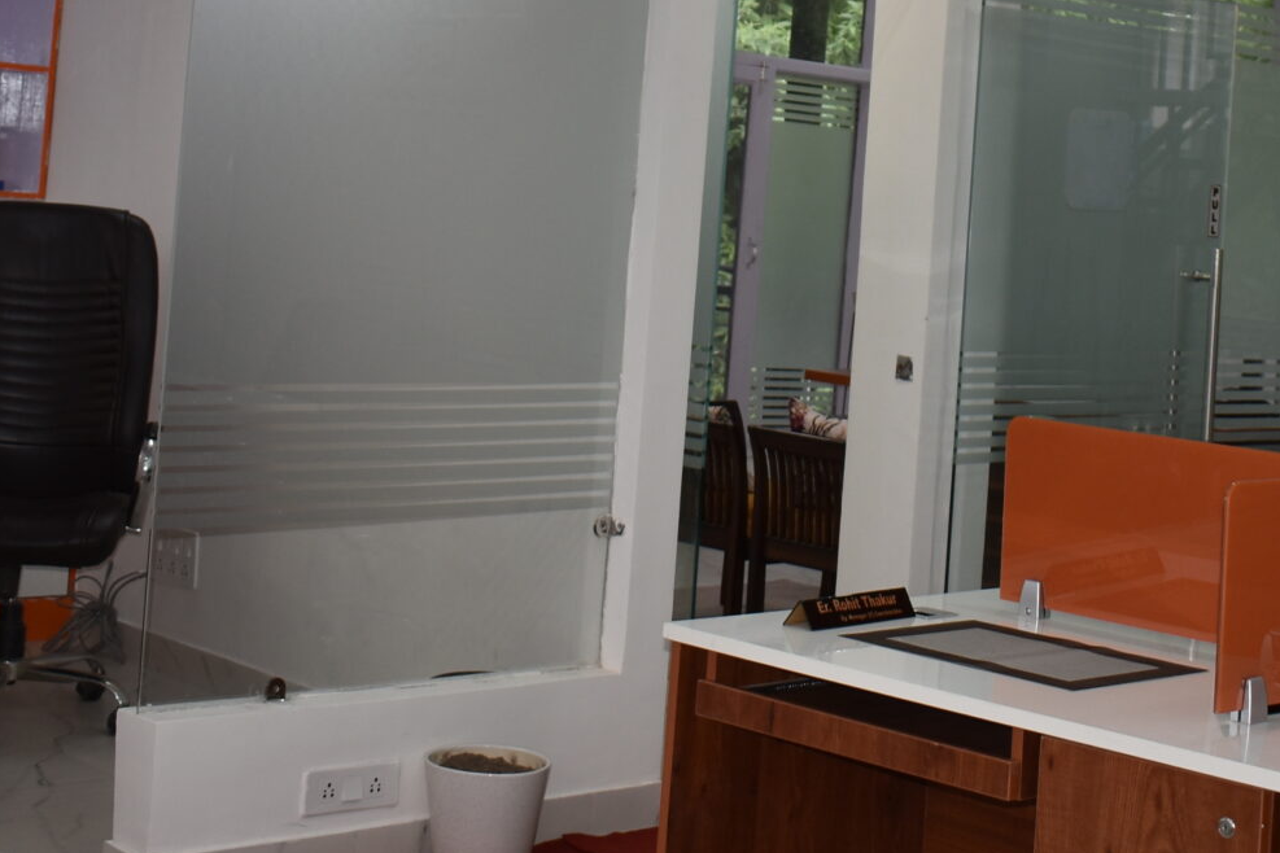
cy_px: 47
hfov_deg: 28.7
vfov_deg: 19.0
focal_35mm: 70
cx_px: 847
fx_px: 2489
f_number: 3.5
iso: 100
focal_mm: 18
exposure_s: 1/60
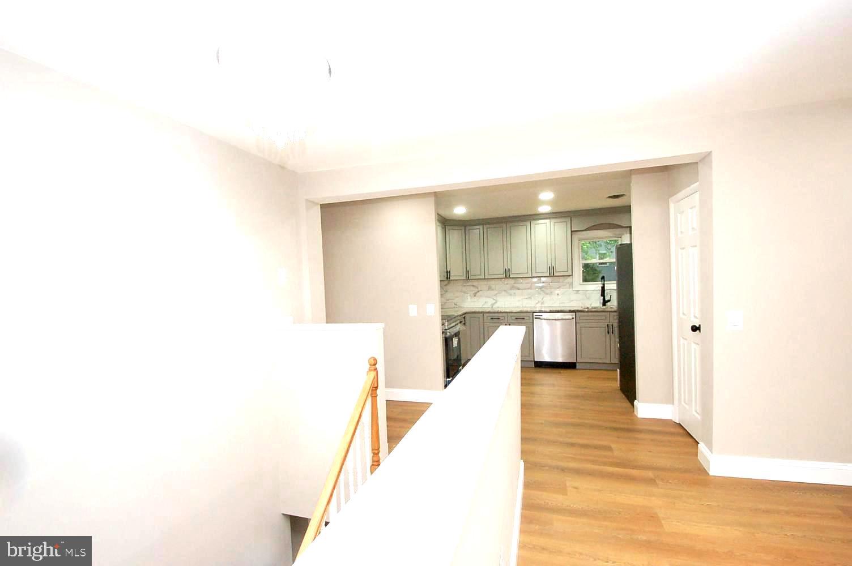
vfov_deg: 77.2
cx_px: 426
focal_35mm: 15
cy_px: 283
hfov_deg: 100.4
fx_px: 355
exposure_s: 1/60
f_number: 8
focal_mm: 10
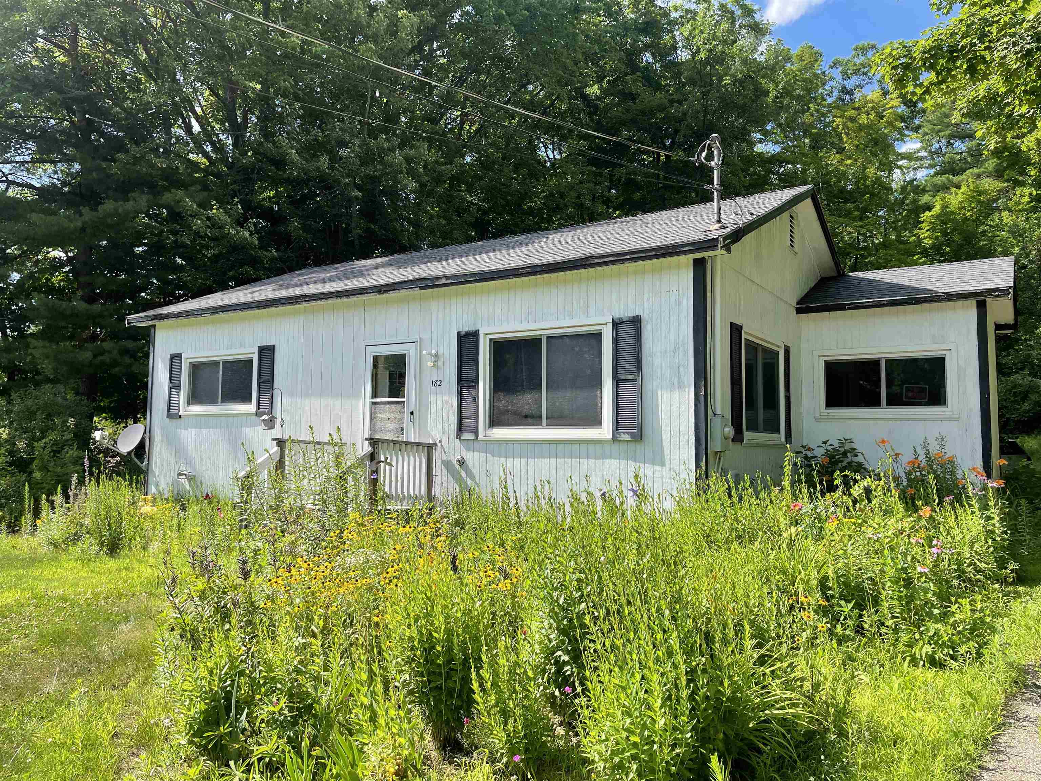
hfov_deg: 67.3
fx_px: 782
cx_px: 520
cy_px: 390
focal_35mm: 26
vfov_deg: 53.1
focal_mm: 4.2
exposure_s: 1/1490
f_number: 1.6
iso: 32
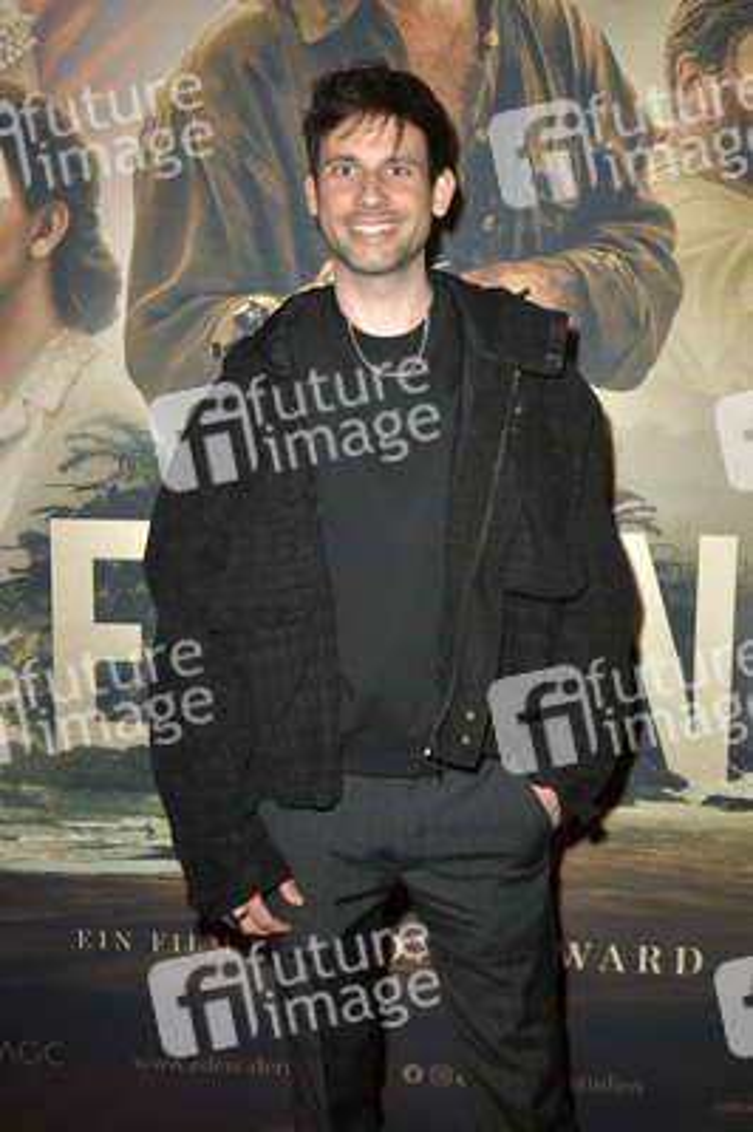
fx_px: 1446
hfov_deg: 29.2
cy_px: 566
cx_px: 376
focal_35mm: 46
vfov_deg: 42.8
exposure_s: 1/250
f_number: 5.6
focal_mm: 46
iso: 250
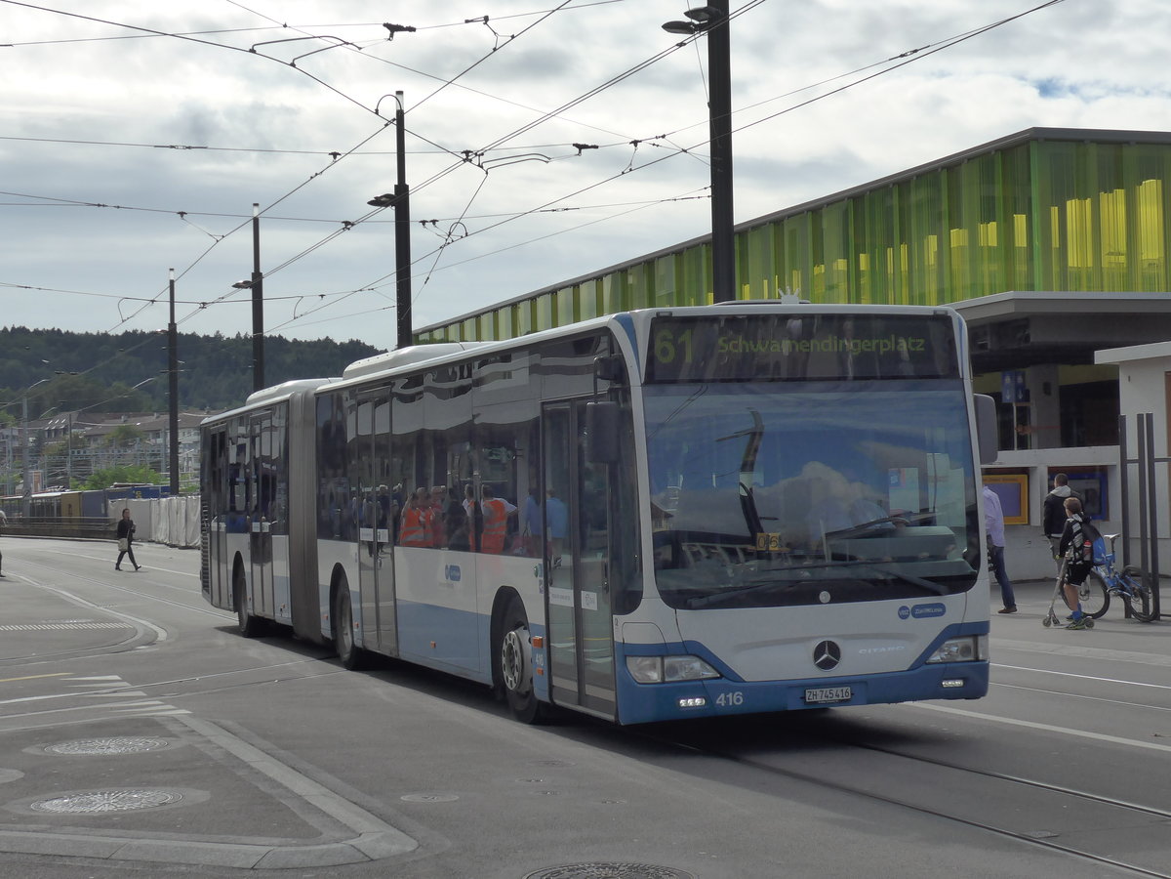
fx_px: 2233
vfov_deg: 22.3
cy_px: 440
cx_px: 586
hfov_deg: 29.4
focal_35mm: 66
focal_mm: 13.4
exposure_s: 1/800
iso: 160
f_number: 5.6
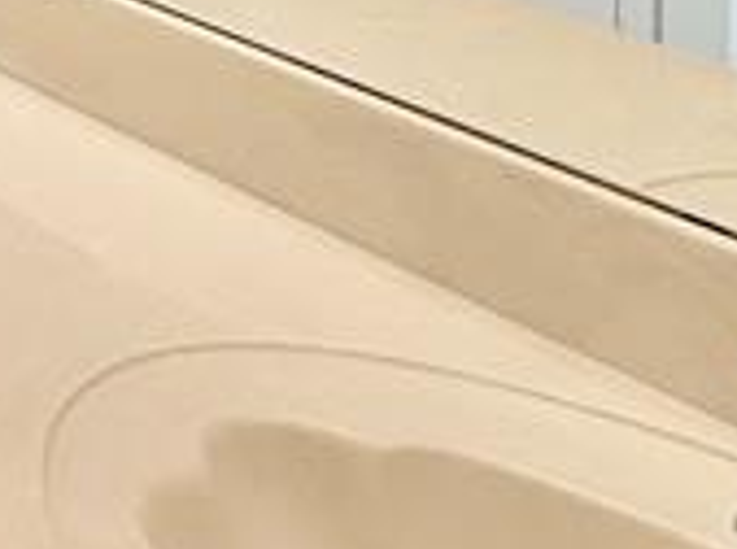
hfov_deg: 17.4
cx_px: -689
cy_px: -654
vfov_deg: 13.8
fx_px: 1806
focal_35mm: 85
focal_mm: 2.22
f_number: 2.2
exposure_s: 1/233
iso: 64
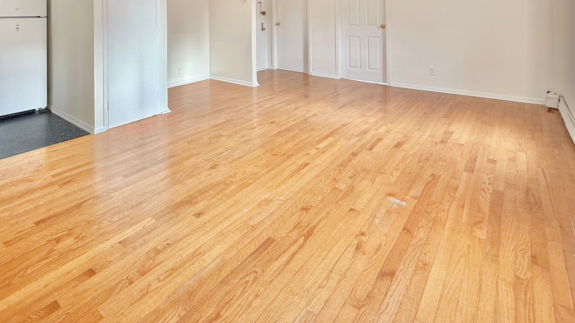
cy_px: 14
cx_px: 187
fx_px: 335
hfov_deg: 78.3
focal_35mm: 22
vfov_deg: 45.0
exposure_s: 1/99
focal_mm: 2.22
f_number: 2.2
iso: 80
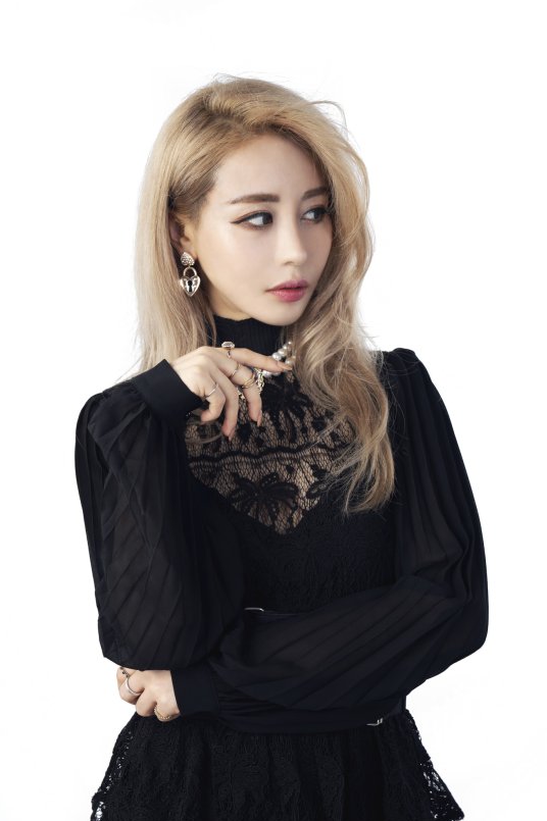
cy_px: 422
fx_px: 1163
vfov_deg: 38.9
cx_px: 264
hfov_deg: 26.5
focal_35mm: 51
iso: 200
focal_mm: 48
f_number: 8
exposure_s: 1/160
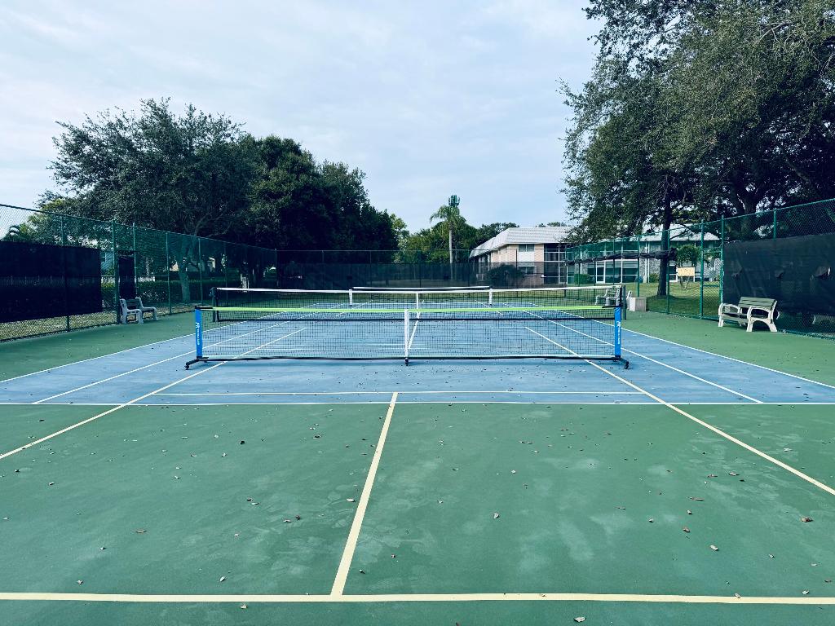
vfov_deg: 56.8
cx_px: 418
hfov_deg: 71.6
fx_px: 579
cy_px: 313
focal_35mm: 24
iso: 80
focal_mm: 6.76
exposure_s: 1/1385
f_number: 1.78
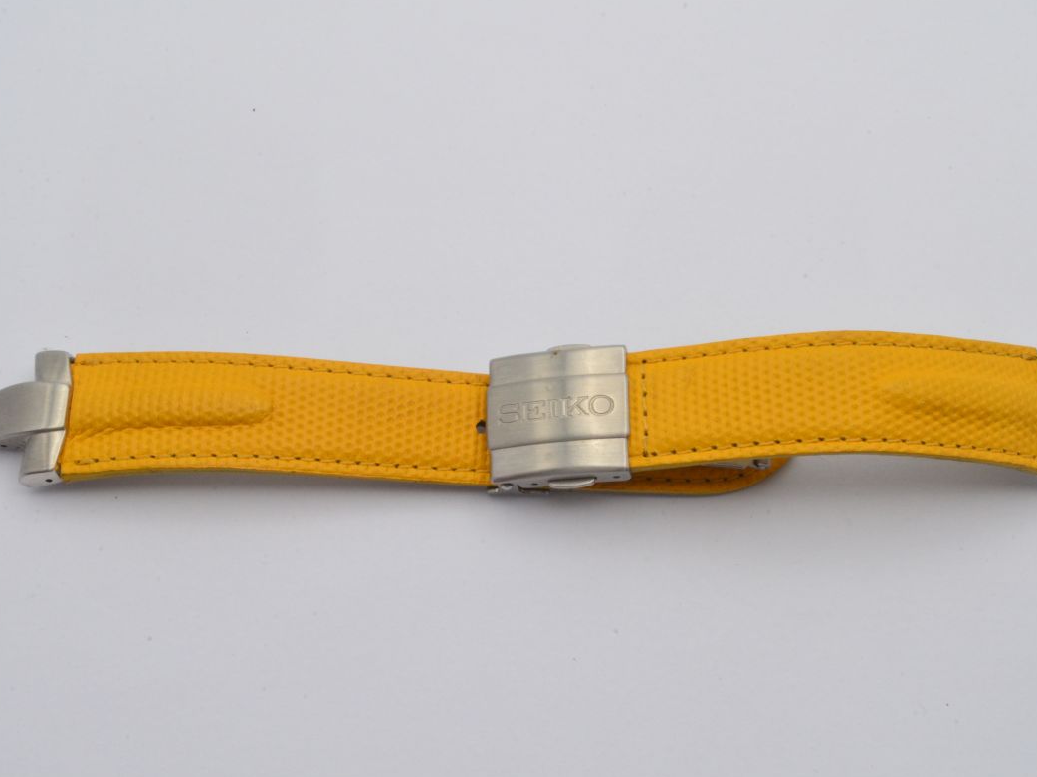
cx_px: 550
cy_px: 388
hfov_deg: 30.7
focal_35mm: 63
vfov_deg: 23.3
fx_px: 1887
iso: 1250
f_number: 29
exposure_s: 1/30
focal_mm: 38
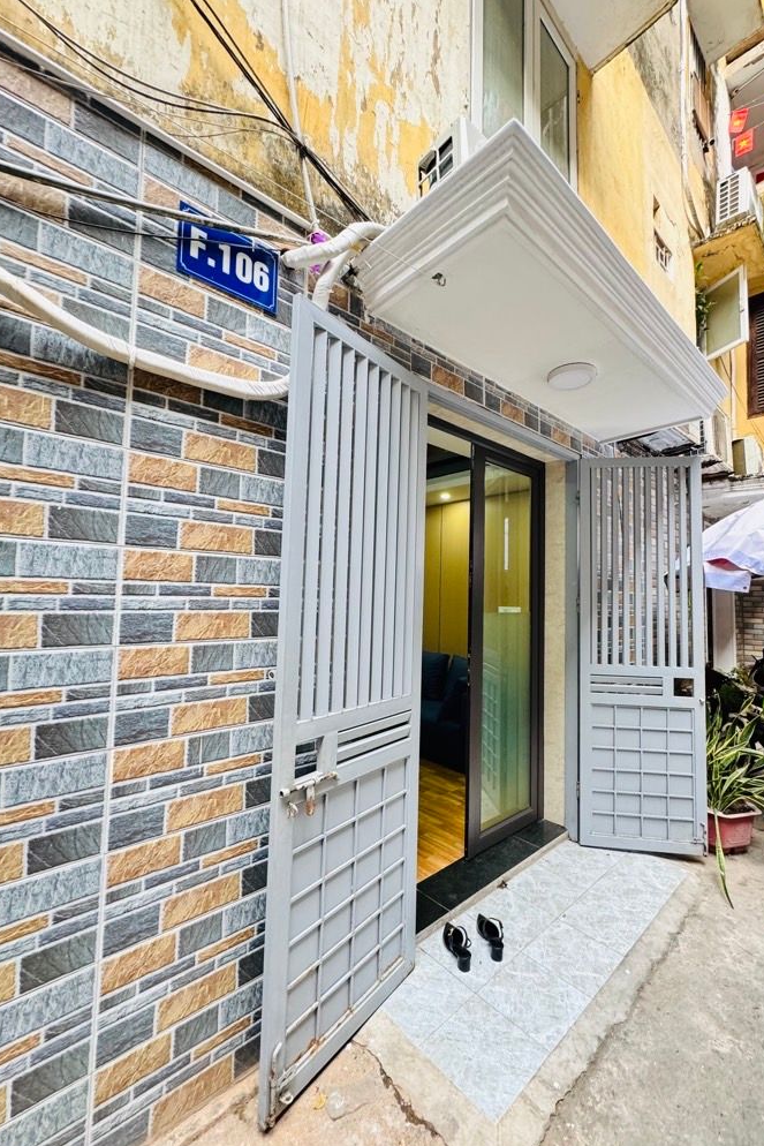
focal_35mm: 15
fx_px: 477
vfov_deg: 100.4
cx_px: 411
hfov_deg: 77.2
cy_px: 570
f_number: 2.2
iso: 250
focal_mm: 2.22
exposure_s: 1/99
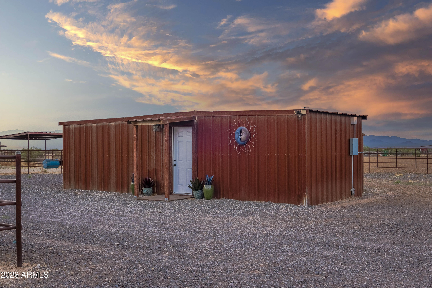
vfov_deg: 29.9
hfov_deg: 43.6
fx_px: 540
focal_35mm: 45
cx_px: 216
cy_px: 144
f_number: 8
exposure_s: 1/2000
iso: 320
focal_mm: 30
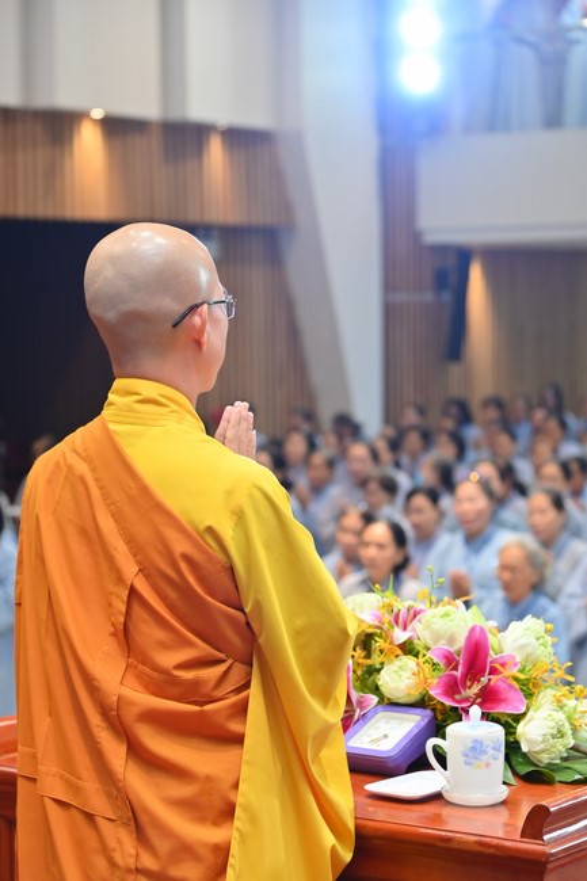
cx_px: 294
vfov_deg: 21.5
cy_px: 440
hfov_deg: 14.4
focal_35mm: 95
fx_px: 2325
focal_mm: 95
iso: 1250
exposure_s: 1/80
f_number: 5
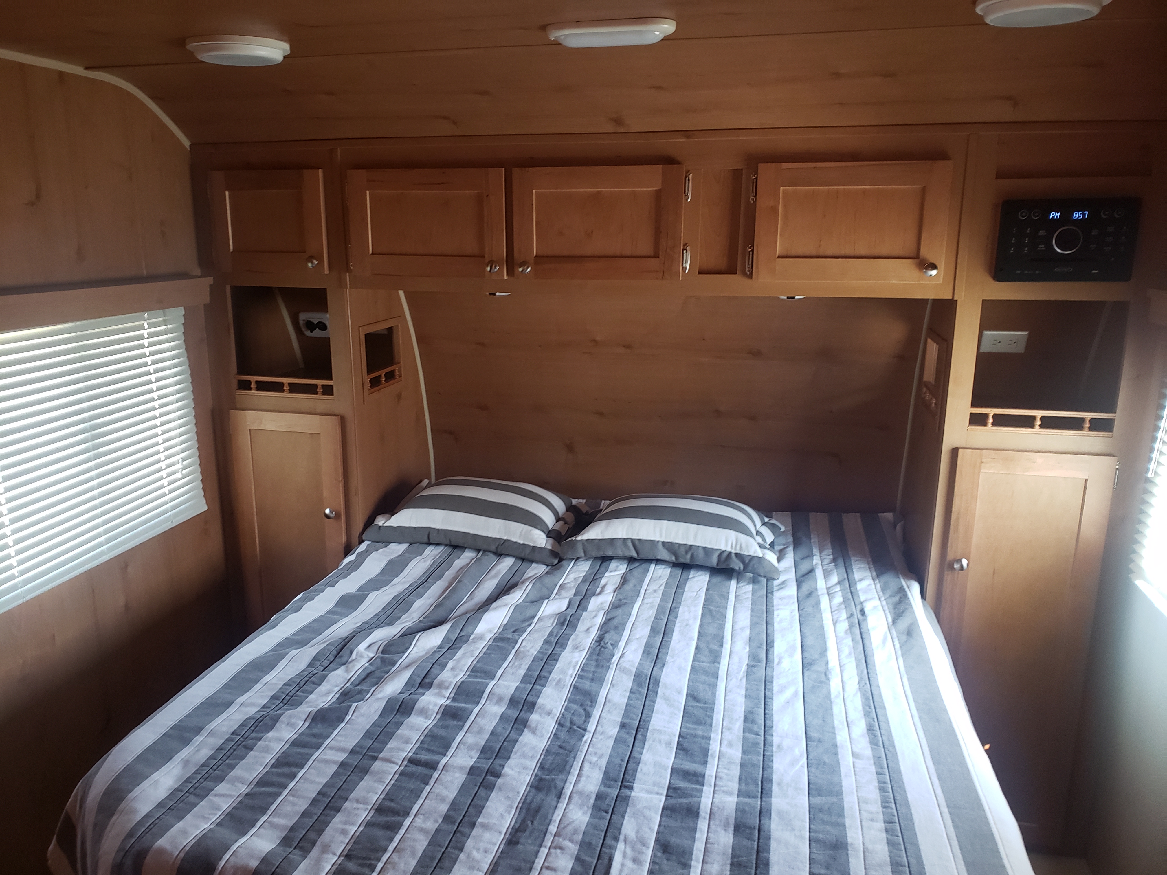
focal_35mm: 26
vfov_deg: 53.1
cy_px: 438
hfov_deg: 67.3
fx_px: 877
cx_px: 584
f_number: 2.4
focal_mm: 4.3
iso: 250
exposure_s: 1/14
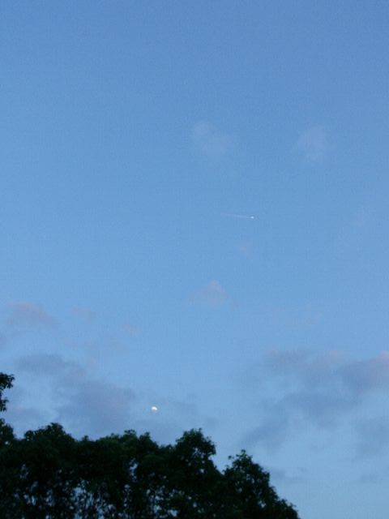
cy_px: 260
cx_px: 194
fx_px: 704
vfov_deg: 40.4
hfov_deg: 30.9
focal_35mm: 47
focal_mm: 7.8
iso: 100
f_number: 2.8
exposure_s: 1/60
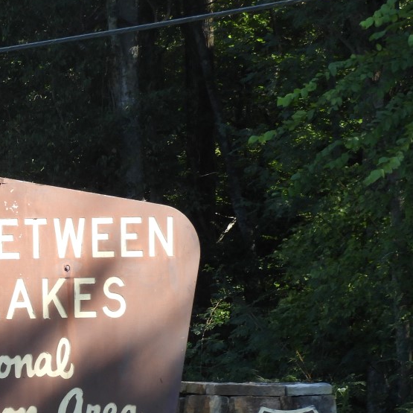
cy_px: 358
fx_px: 5264
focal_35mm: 390
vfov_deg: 4.5
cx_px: -99
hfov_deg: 4.5
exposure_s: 1/100
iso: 100
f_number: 5.2
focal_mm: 30.5
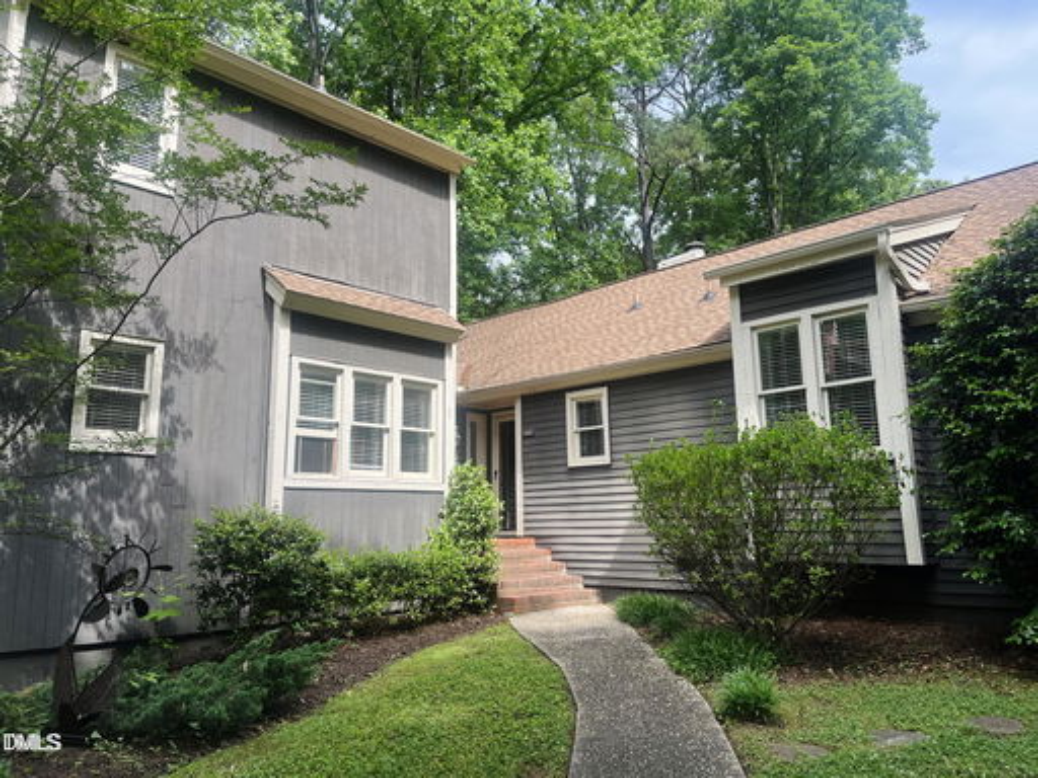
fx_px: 780
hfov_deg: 67.3
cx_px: 519
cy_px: 389
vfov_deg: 53.1
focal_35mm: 26
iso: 50
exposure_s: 1/975
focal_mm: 5.1
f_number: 1.6
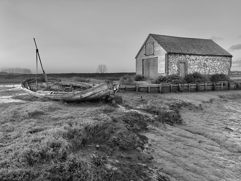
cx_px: 120
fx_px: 195
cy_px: 90
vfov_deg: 49.7
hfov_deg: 63.4
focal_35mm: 28
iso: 25
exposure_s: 1/120
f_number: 1.8
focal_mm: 4
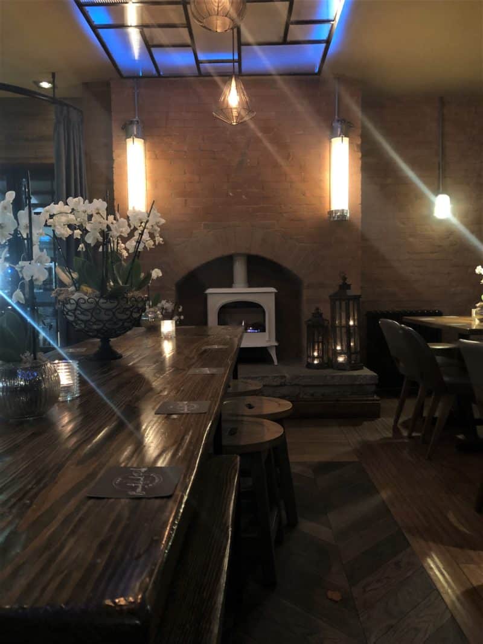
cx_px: 242
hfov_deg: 49.7
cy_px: 322
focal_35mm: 28
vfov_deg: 63.4
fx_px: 521
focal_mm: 3.99
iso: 100
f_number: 1.8
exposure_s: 1/5
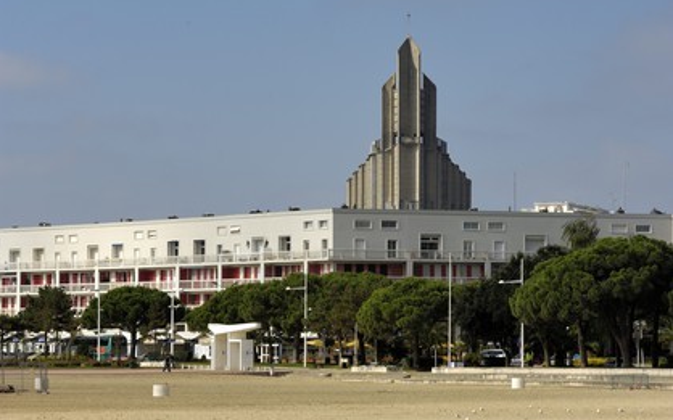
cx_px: 337
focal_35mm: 157
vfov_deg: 8.3
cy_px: 208
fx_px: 2879
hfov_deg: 13.3
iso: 100
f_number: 9.5
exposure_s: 1/160
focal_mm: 102
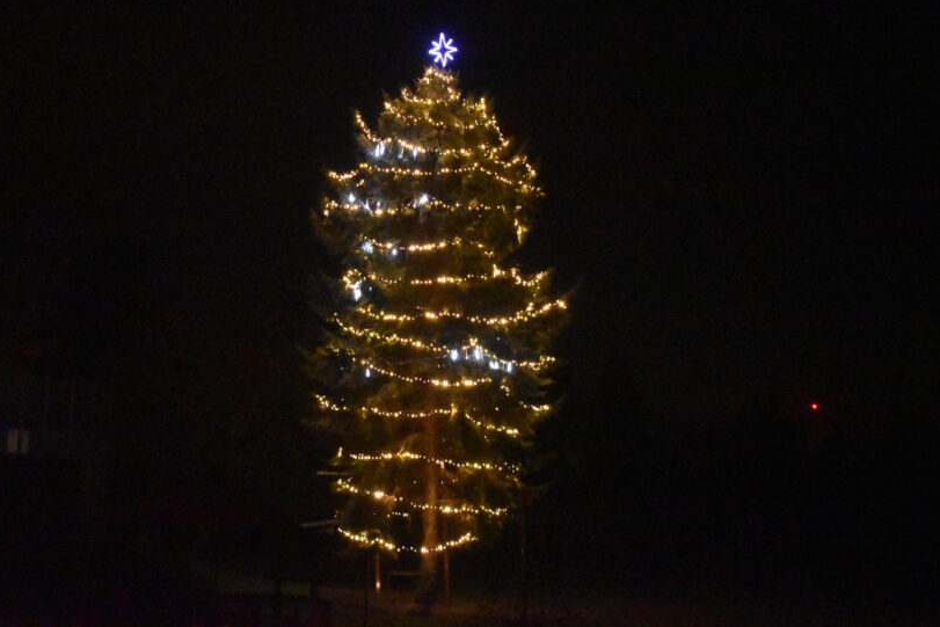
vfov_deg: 18.9
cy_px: 298
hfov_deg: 28.0
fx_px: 1880
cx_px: 410
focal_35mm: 72
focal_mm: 38
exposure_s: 1/60
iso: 12800
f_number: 4.8
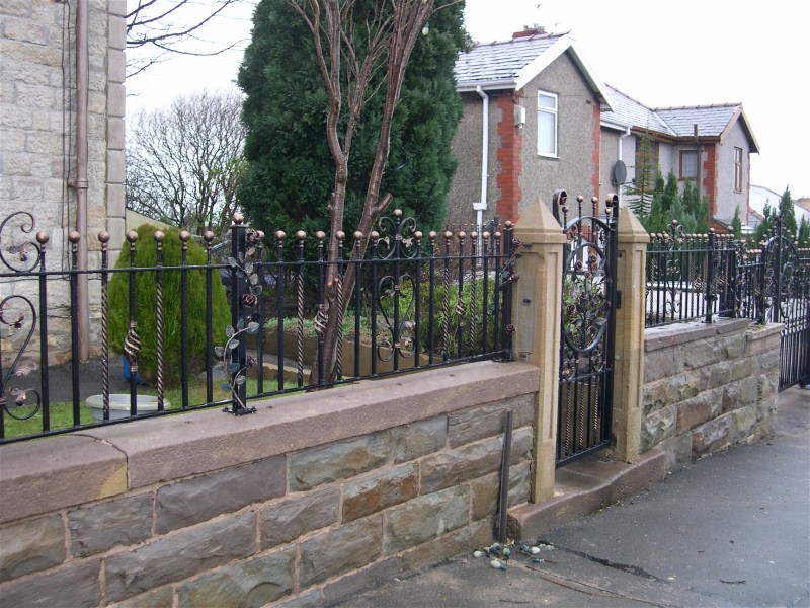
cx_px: 405
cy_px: 304
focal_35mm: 38
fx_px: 889
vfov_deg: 37.7
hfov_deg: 49.0
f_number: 2.8
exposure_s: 1/30
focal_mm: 8
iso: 129
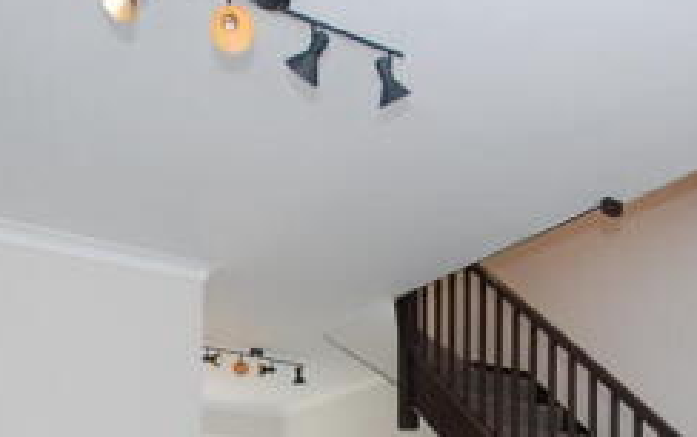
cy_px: 558
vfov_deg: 26.8
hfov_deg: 47.9
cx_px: 414
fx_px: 780
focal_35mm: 41
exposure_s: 1/50
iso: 400
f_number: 3.5
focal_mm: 10
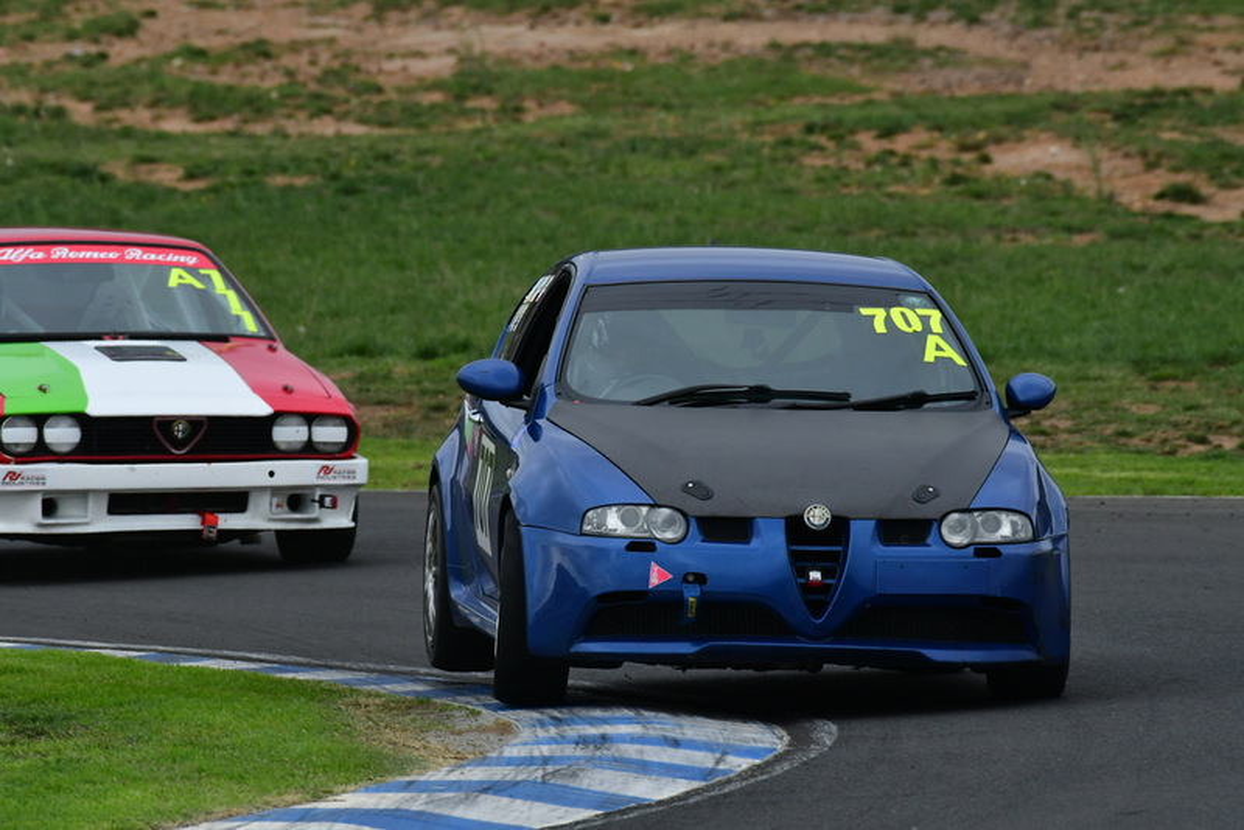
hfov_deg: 2.7
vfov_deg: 1.8
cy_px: 415
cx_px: 622
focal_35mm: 750
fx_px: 25925
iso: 1000
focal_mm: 500
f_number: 11
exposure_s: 1/640
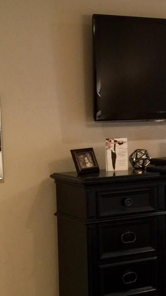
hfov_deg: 12.2
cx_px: 290
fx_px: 721
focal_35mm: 92
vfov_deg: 23.2
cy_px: 154
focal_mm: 4.15
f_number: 2.2
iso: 80
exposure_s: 1/15
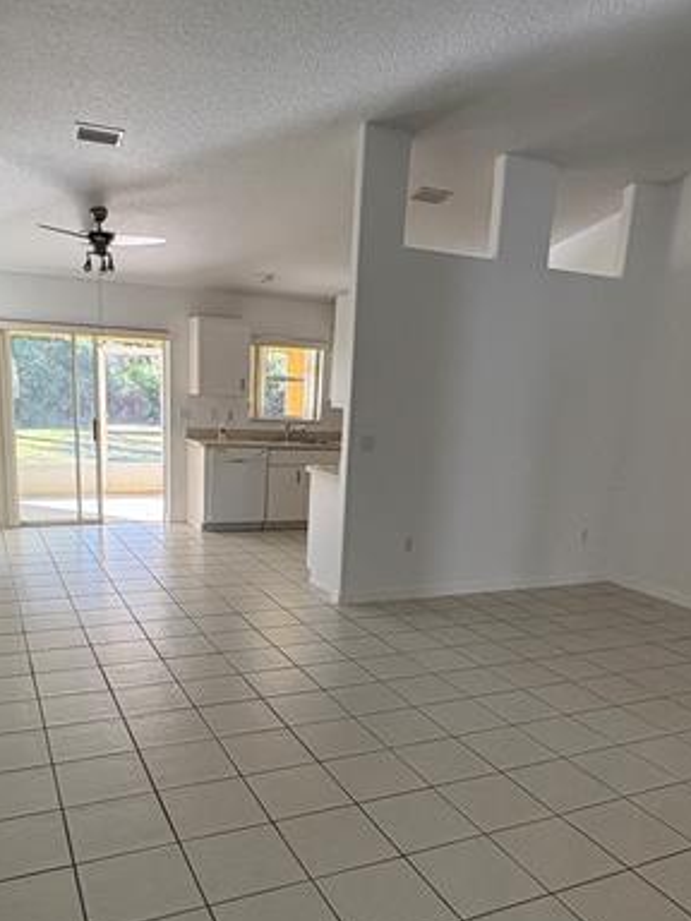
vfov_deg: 62.6
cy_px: 571
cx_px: 319
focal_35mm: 28
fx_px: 745
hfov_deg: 49.7
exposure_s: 1/120
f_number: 2.2
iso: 125
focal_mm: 2.22
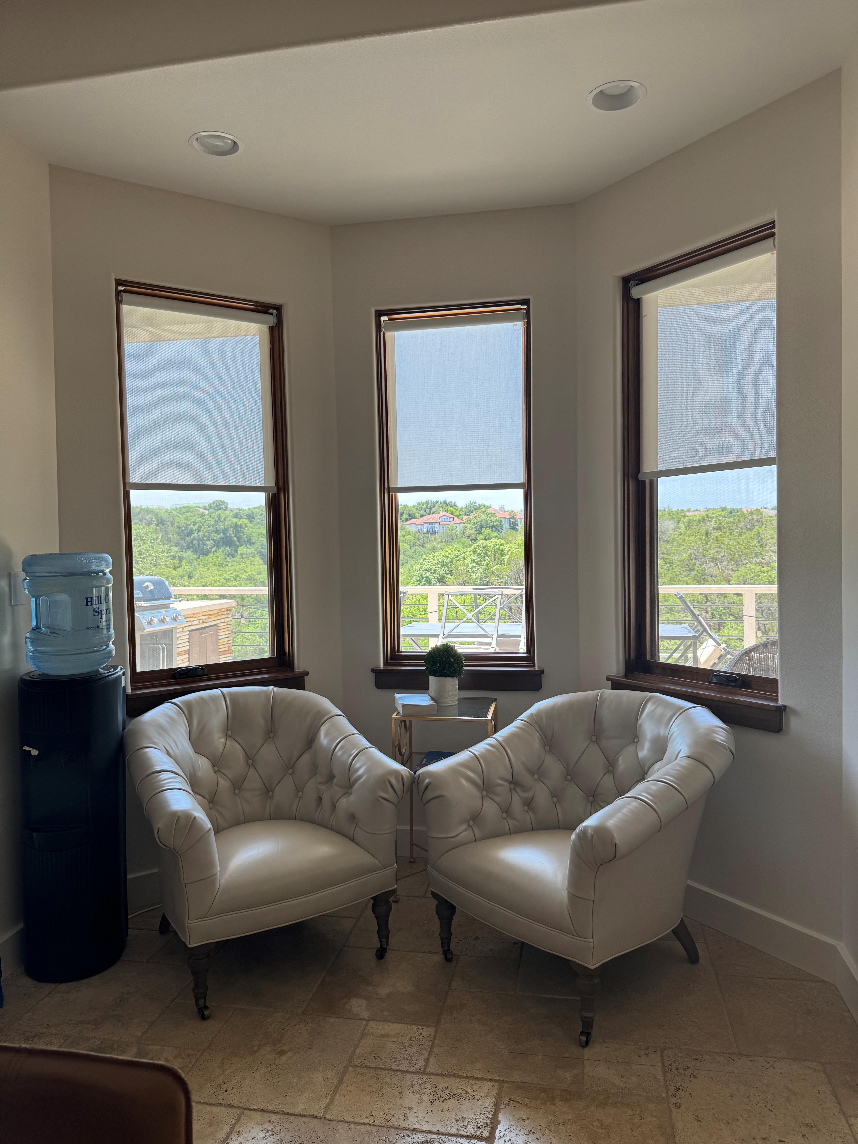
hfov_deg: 56.8
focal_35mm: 24
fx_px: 793
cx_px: 429
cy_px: 572
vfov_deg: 71.6
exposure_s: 1/164
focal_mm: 6.76
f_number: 1.78
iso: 64
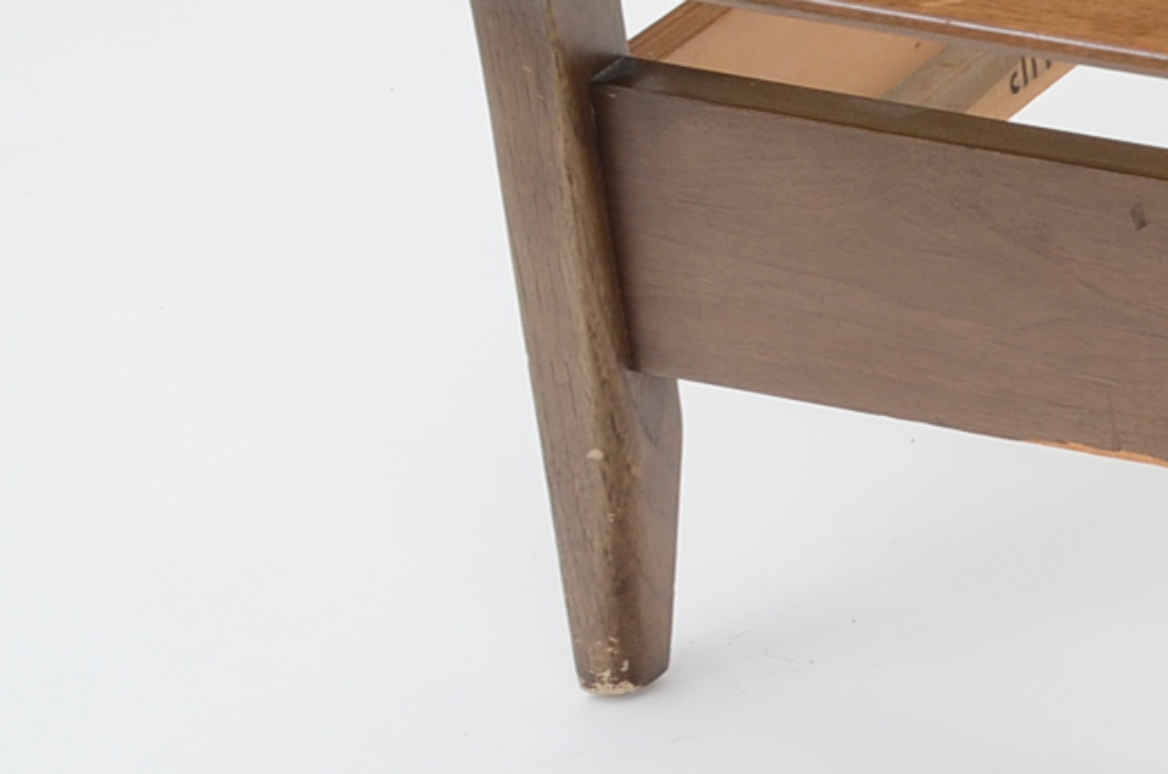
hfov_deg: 9.4
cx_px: 2113
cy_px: 121
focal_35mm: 210
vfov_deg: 6.5
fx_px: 6799
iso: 320
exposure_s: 1/100
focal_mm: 38
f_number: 7.1
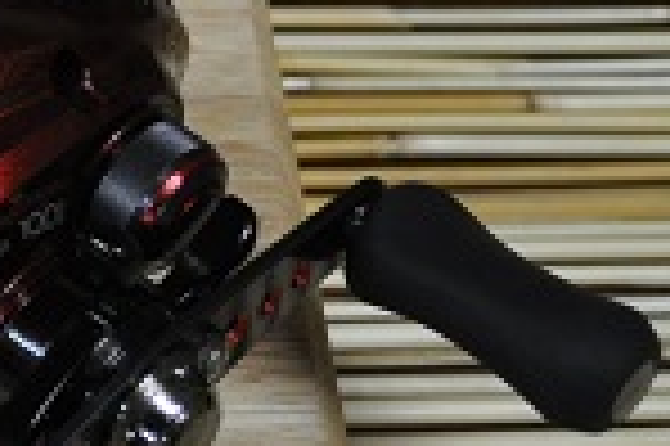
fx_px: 3867
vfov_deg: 6.6
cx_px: -508
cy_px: 36
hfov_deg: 9.5
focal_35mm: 208
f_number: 4.8
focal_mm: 32
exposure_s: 1/60
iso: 800
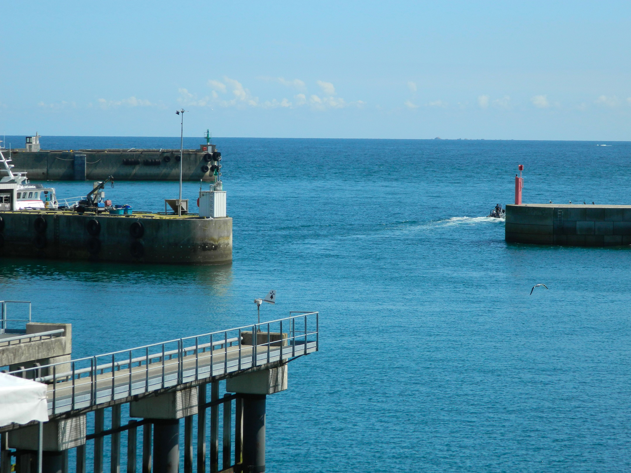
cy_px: 236
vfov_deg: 11.5
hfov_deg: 15.3
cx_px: 316
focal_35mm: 129
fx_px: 2351
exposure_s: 1/500
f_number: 4.7
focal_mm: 23.2
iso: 80
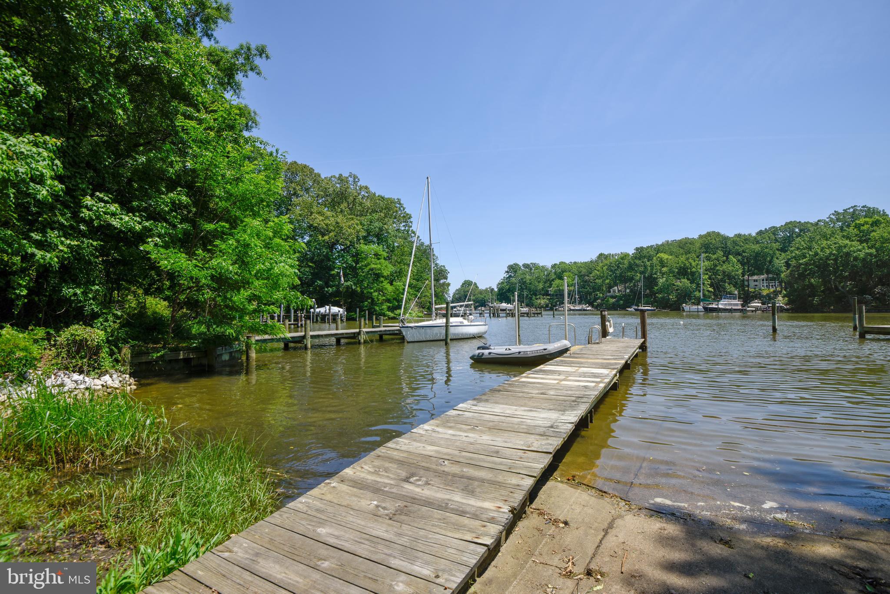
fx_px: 395
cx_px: 445
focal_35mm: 16
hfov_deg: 96.7
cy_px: 297
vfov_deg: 73.7
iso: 100
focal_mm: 16
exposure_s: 1/250
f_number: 8
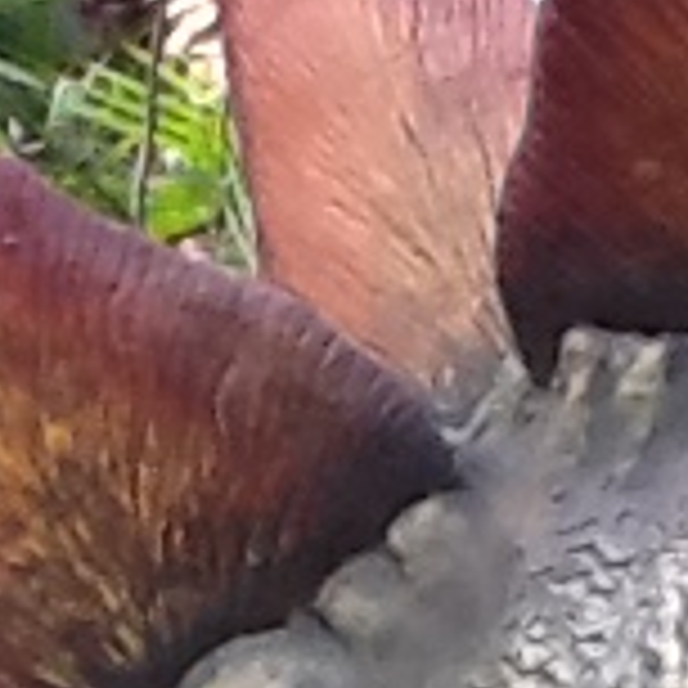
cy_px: 1219
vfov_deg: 9.4
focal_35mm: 177
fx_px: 3980
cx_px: 67
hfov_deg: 9.8
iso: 80
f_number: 2.4
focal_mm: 2.03
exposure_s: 1/120
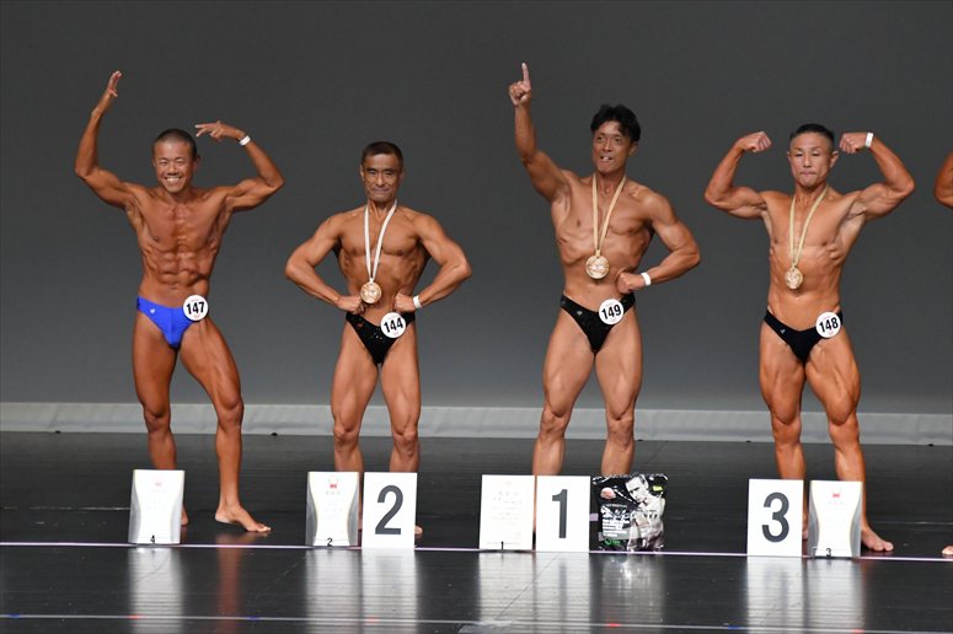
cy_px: 317
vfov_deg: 4.6
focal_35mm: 300
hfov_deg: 6.9
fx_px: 7938
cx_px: 476
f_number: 5.6
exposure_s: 1/400
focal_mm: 200
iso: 5000
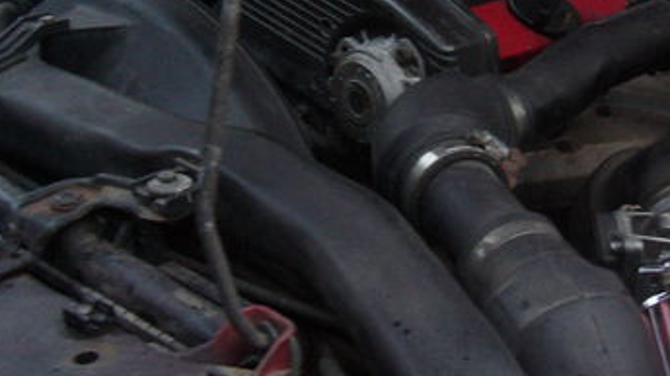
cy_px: 95
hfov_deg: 29.6
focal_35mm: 71
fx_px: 1261
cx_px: 438
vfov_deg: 16.9
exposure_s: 1/8
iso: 200
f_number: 2.8
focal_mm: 5.8
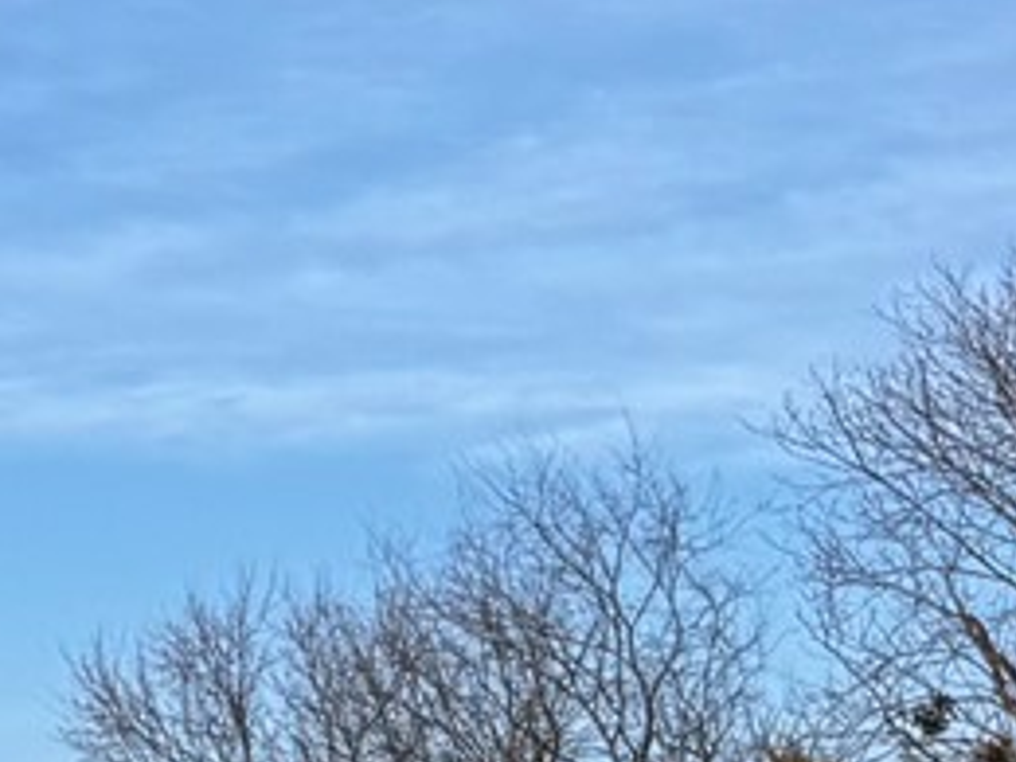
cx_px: -1442
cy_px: 434
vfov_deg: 8.4
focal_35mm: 177
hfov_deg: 9.8
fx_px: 5195
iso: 80
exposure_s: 1/3413
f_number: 1.78
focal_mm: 6.76
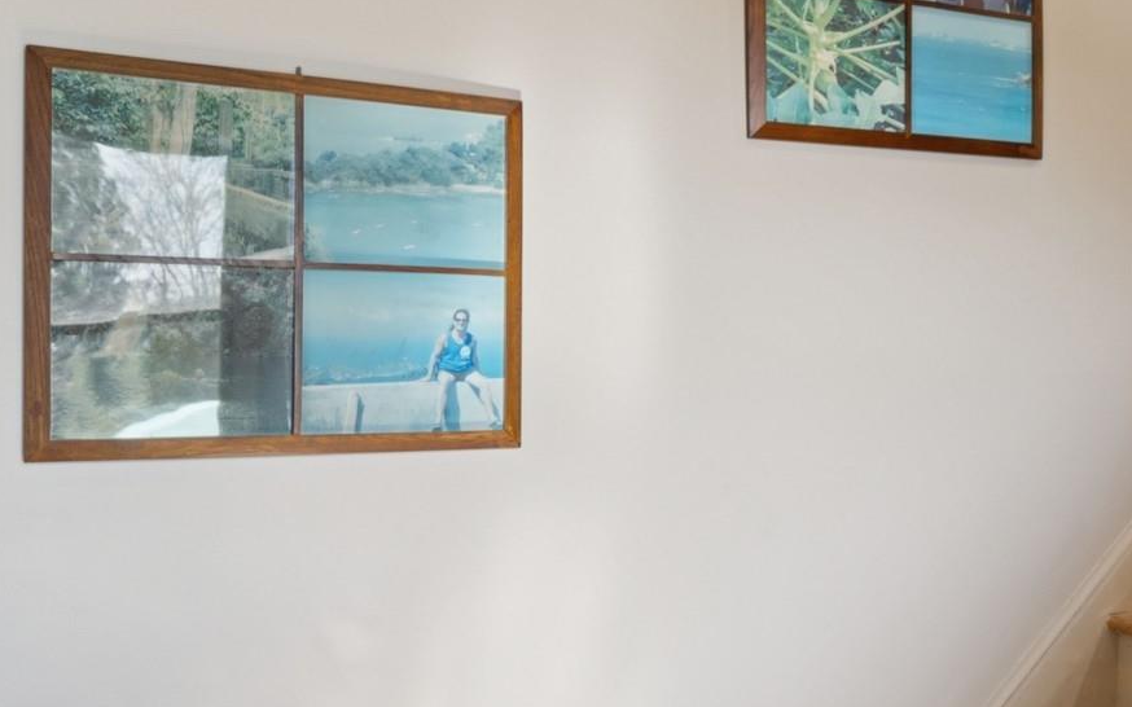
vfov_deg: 29.8
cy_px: 378
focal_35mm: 43
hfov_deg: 44.6
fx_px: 1328
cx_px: 850
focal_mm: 20.5
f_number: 8
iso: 400
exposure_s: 1/60
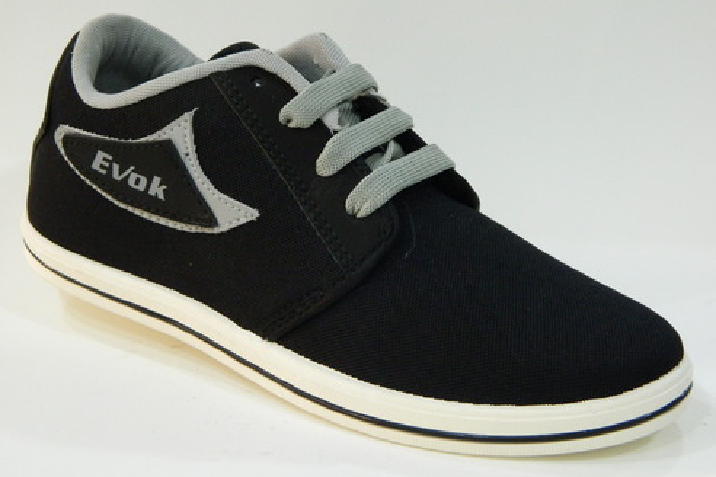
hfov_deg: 27.3
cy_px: 251
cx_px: 362
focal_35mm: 74
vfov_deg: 18.4
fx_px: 1472
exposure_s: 1/13
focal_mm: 12.6
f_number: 4
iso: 400
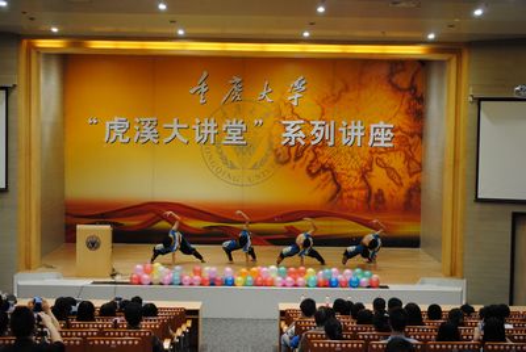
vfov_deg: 22.7
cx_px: 263
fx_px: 878
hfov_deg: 33.4
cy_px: 176
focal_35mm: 60
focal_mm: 40
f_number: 5.3
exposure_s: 1/30
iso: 720
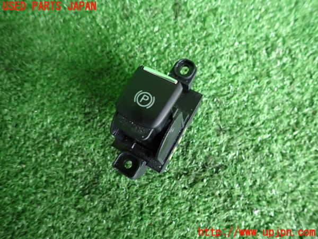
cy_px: 120
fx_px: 230
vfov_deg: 54.9
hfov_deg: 69.4
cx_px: 159
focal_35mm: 25
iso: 320
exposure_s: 1/30
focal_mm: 4.5
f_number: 2
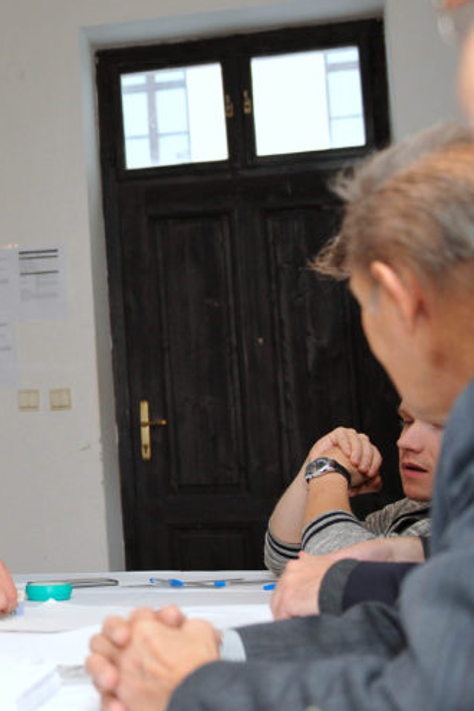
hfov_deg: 22.2
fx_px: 1165
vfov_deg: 33.9
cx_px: 7
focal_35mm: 59
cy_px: 348
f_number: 4
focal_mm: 38
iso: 1600
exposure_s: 1/200
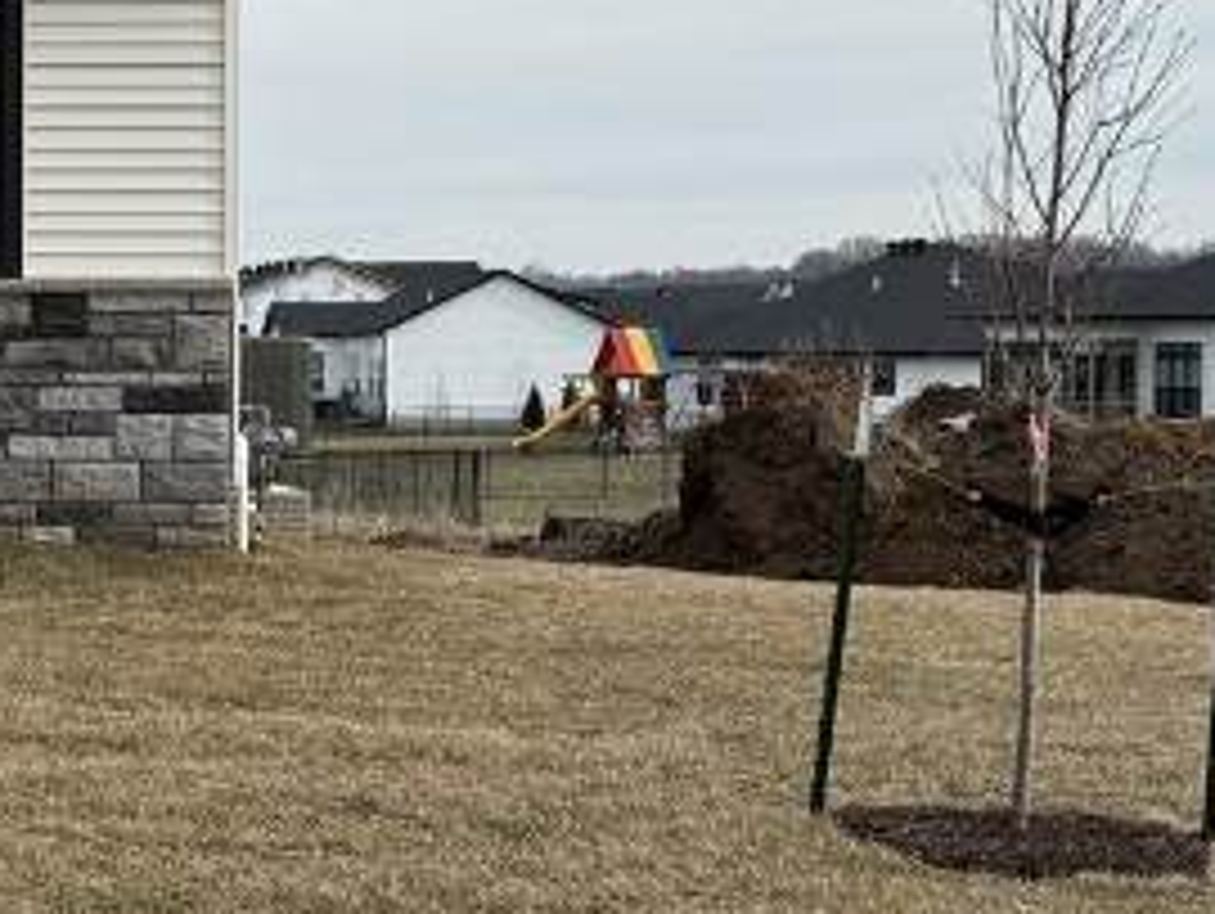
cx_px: -243
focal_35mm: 91
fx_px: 3197
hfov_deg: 20.2
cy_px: 410
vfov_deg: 16.3
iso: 80
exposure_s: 1/4167
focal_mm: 6.76
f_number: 1.78
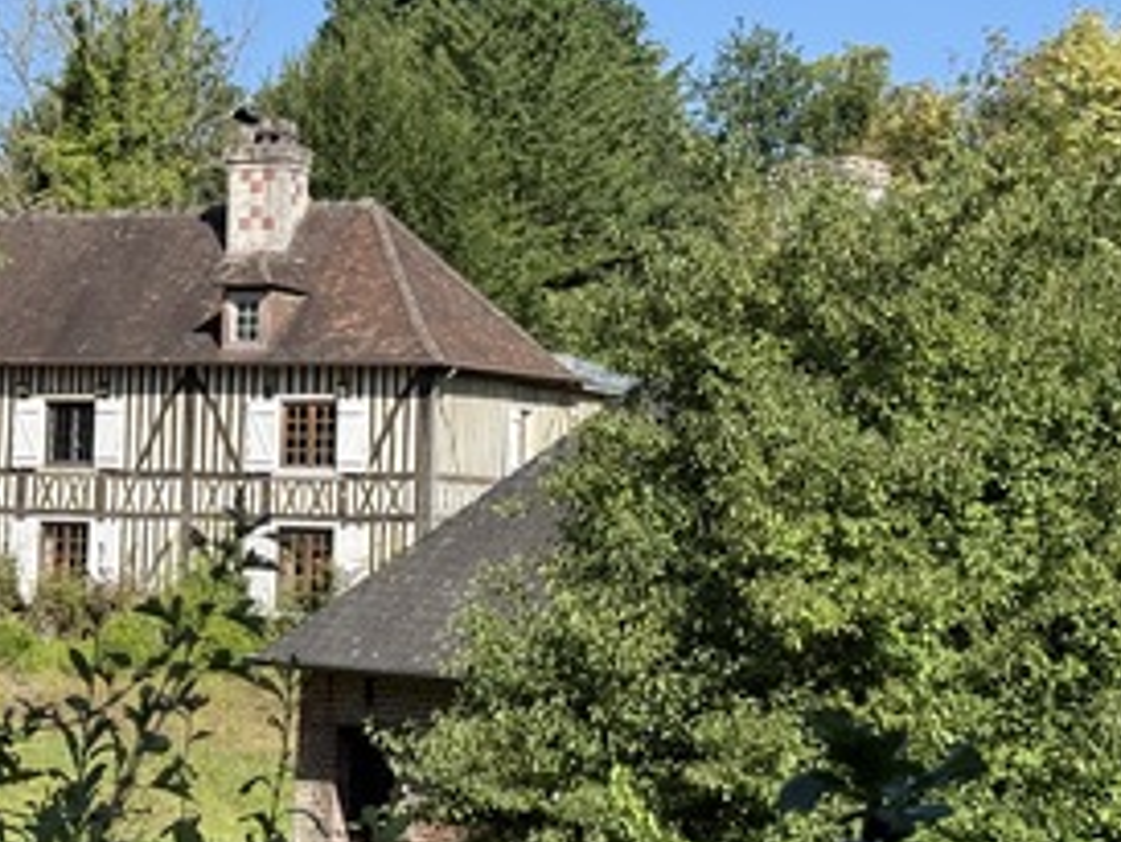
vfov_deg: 16.8
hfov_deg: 21.9
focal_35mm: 88
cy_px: 470
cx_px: 201
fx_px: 2851
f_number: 1.78
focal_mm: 6.76
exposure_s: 1/3378
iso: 64
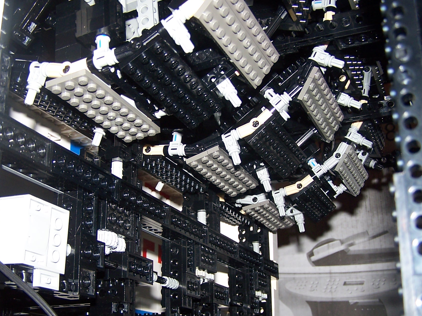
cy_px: 186
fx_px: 622
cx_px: 213
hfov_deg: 37.5
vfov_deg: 28.5
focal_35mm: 51
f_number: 2.8
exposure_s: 1/60
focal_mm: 6.3
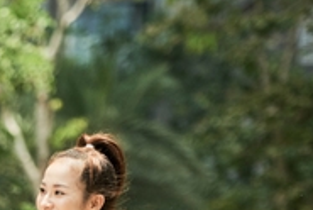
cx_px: -164
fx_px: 3840
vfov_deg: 3.1
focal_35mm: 441
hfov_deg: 4.6
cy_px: 386
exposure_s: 1/4000
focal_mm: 102
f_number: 2.8
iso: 400
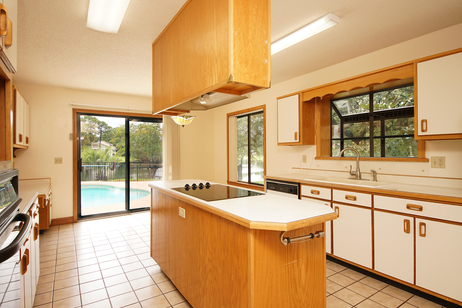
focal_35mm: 18
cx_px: 231
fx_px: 231
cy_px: 154
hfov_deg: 90.0
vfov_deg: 67.4
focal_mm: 12
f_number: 4.5
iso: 160
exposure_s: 1/60
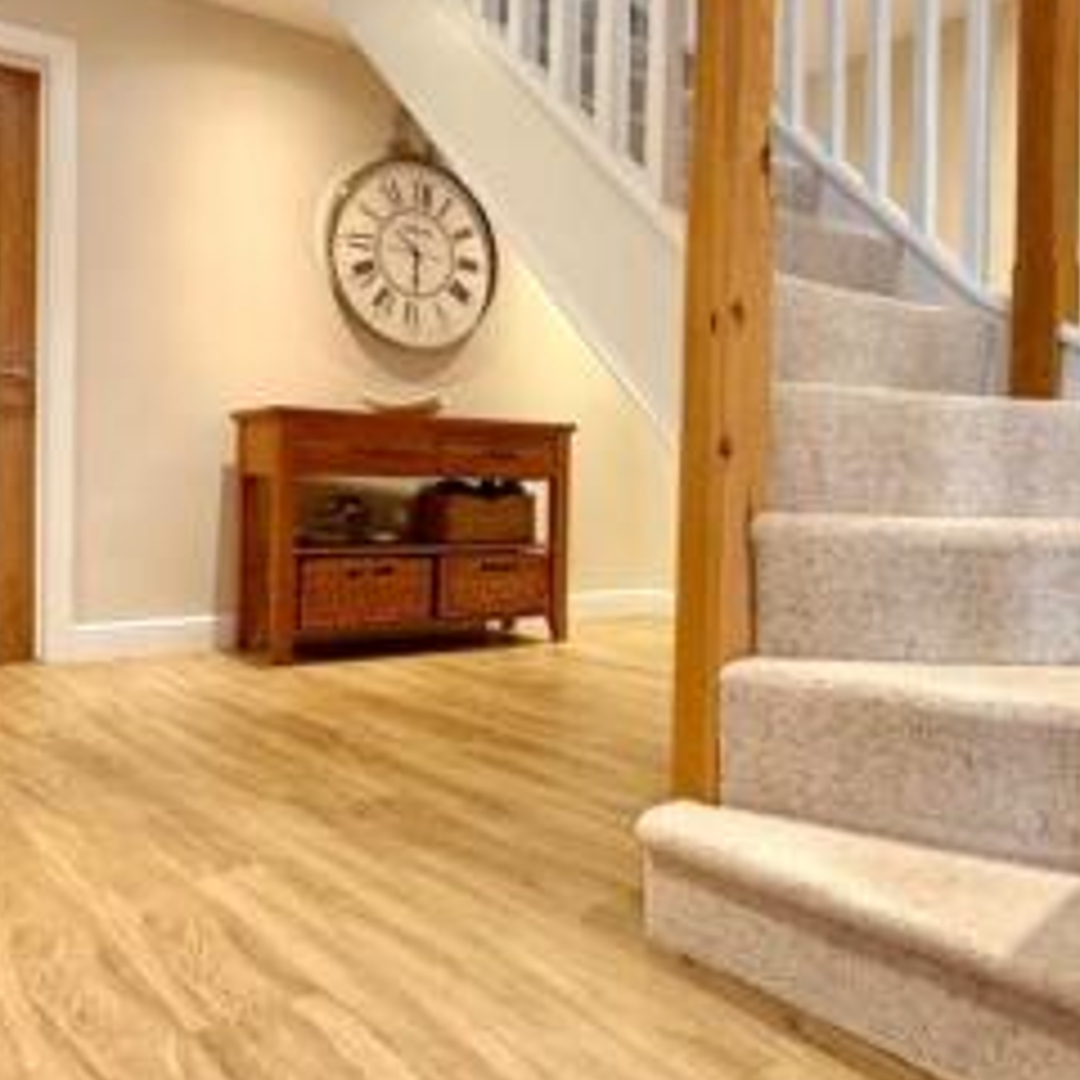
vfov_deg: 54.0
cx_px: 632
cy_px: 497
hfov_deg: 53.8
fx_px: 1059
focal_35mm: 30
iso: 400
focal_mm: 2.22
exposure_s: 1/50
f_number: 2.2
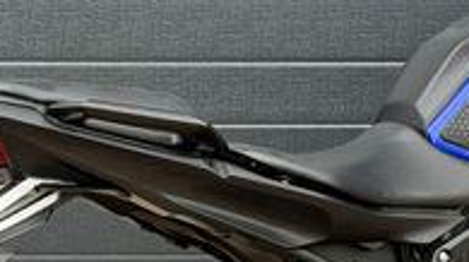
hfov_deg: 12.4
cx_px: 445
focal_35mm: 172
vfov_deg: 7.0
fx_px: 2136
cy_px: 308
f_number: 1.78
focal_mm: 6.76
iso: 50
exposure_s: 1/188
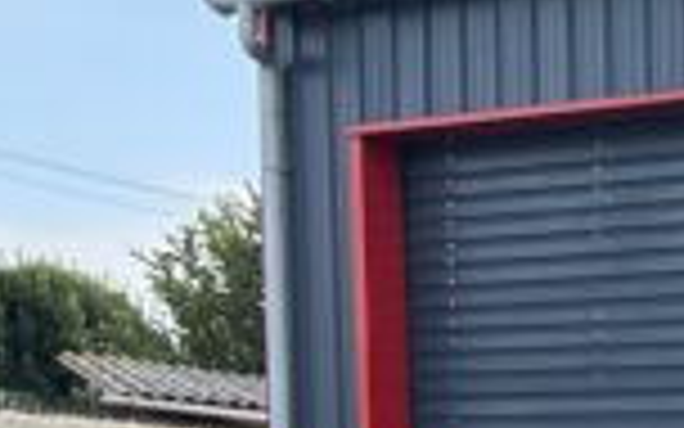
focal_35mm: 145
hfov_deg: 11.3
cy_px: 1054
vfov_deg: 8.3
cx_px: 1773
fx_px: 2703
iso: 50
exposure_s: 1/1124
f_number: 1.5
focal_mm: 5.7
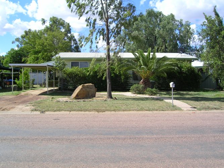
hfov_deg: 51.4
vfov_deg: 39.6
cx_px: 112
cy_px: 84
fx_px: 233
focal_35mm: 36
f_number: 4.8
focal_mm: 5.6
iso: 50
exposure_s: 1/336
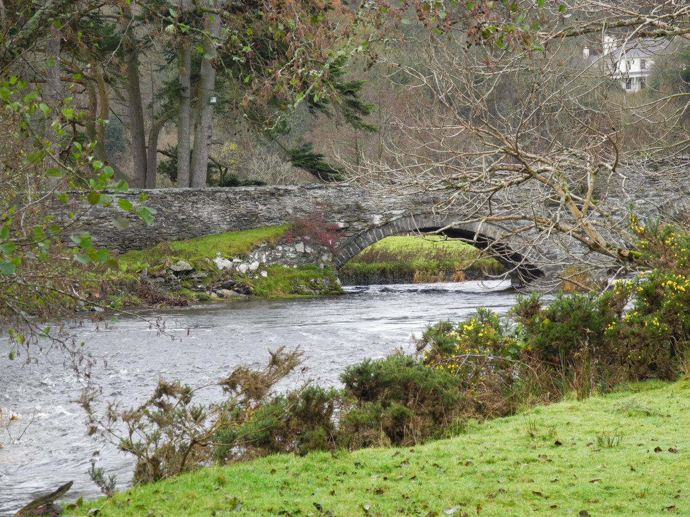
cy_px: 258
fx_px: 3050
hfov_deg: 12.9
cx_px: 345
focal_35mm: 153
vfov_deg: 9.7
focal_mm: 32.6
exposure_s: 1/39
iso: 100
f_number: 5
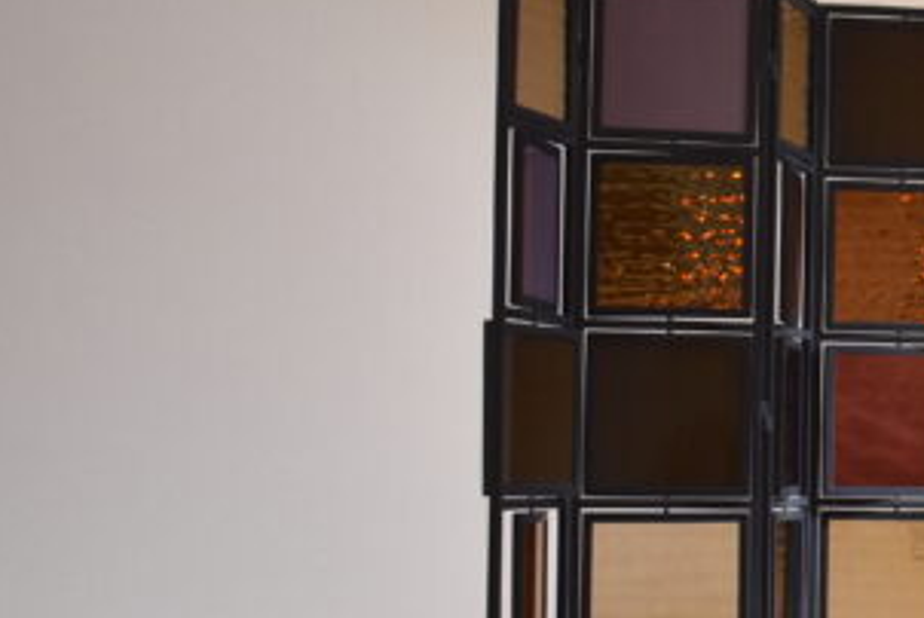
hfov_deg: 17.7
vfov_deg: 12.9
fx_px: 2741
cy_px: 344
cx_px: 1257
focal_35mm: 107
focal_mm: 21
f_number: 4
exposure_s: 1/60
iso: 720
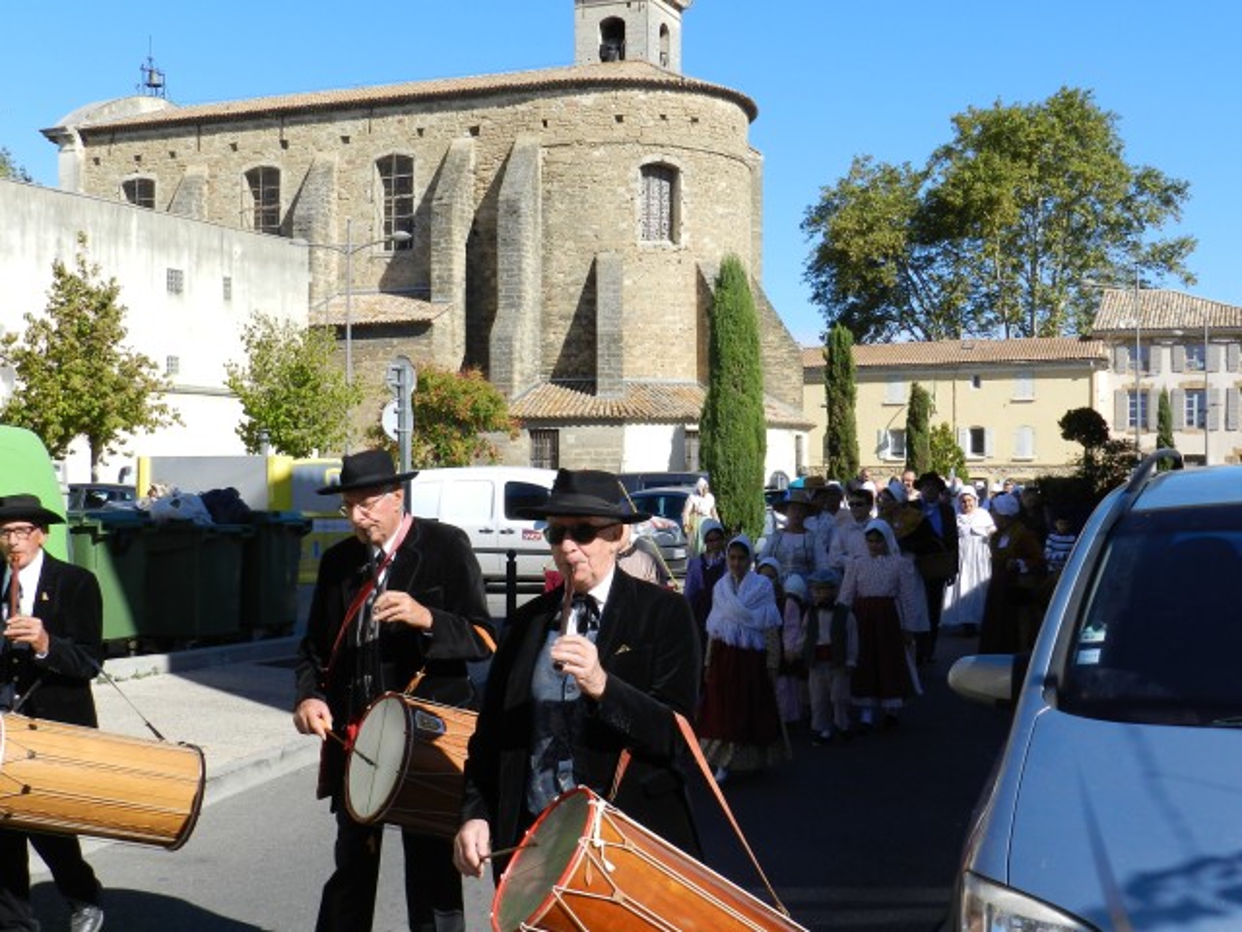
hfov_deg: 41.2
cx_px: 621
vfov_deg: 31.5
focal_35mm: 46
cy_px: 466
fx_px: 1650
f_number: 4.2
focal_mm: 8.1
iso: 160
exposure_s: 1/1000
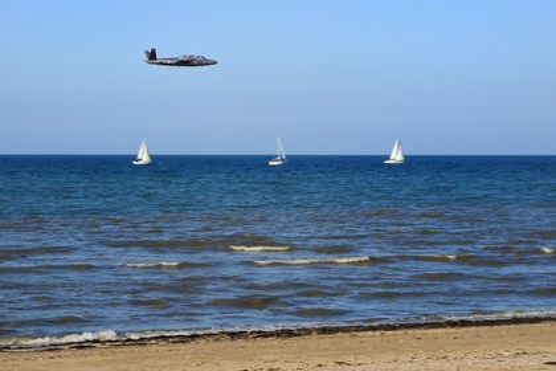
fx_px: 1467
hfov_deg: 21.5
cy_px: 186
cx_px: 278
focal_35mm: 95
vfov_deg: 14.4
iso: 200
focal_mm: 95
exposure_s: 1/250
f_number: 13
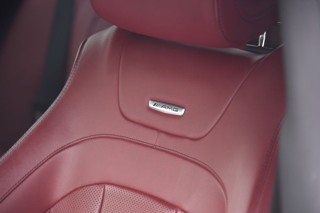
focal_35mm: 120
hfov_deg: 17.1
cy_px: 106
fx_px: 1067
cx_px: 160
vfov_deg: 11.4
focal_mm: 120
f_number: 4
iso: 500
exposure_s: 1/13
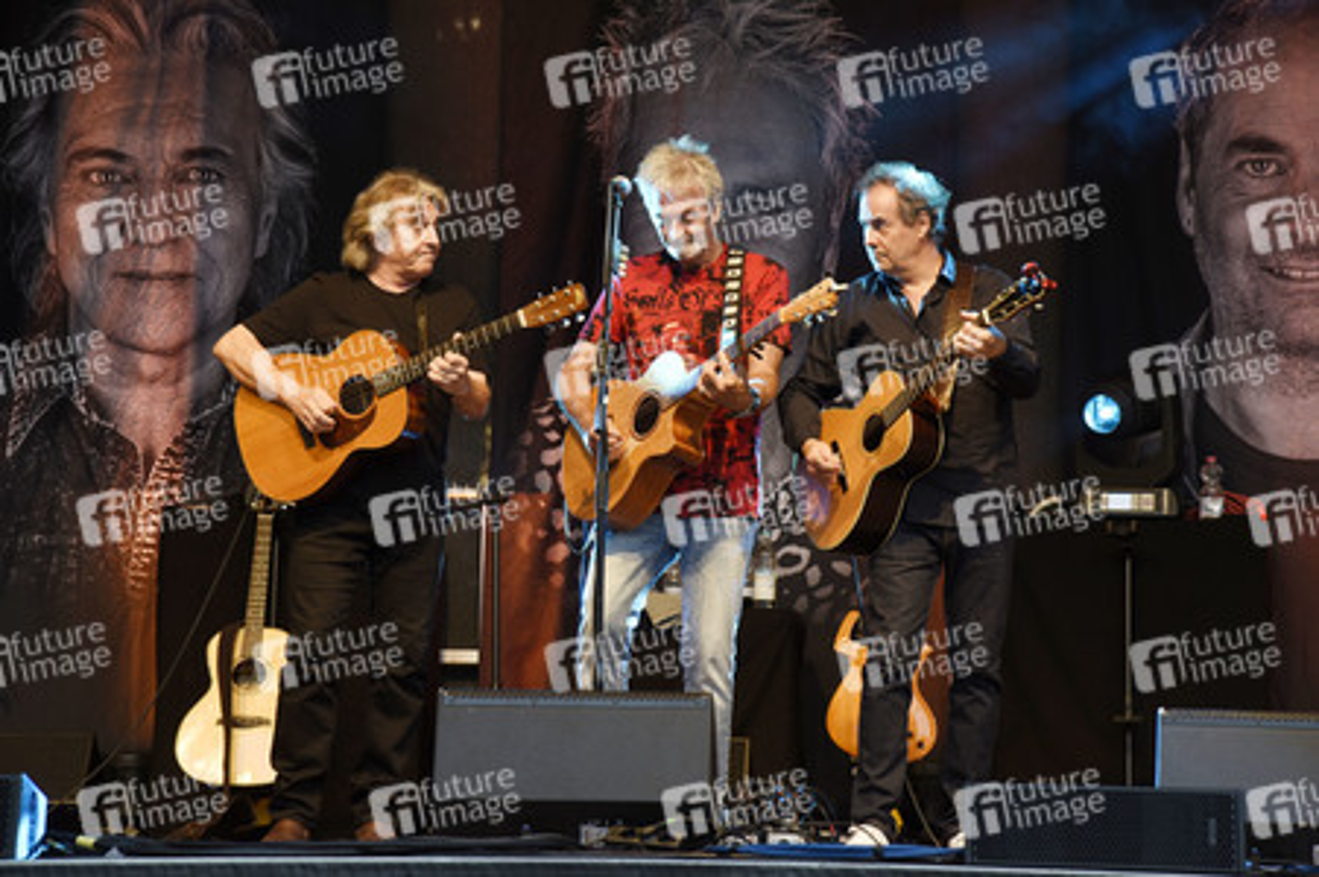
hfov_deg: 17.1
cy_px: 438
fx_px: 4393
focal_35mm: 120
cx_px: 660
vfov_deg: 11.4
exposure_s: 1/125
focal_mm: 120
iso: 1000
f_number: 6.3
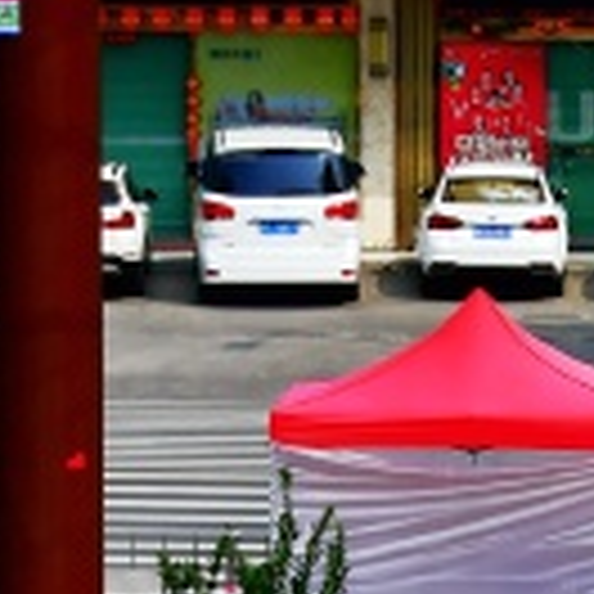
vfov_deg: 4.1
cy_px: 549
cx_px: 756
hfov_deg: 4.1
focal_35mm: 424
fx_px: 8232
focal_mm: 55
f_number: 4.5
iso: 100
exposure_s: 1/1000
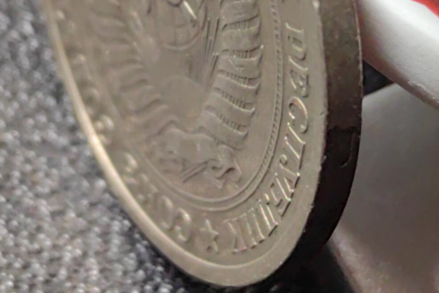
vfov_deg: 7.9
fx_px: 2110
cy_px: 11
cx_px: 187
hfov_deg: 11.9
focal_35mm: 173
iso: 100
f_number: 2
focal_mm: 5.75
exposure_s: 1/86.9
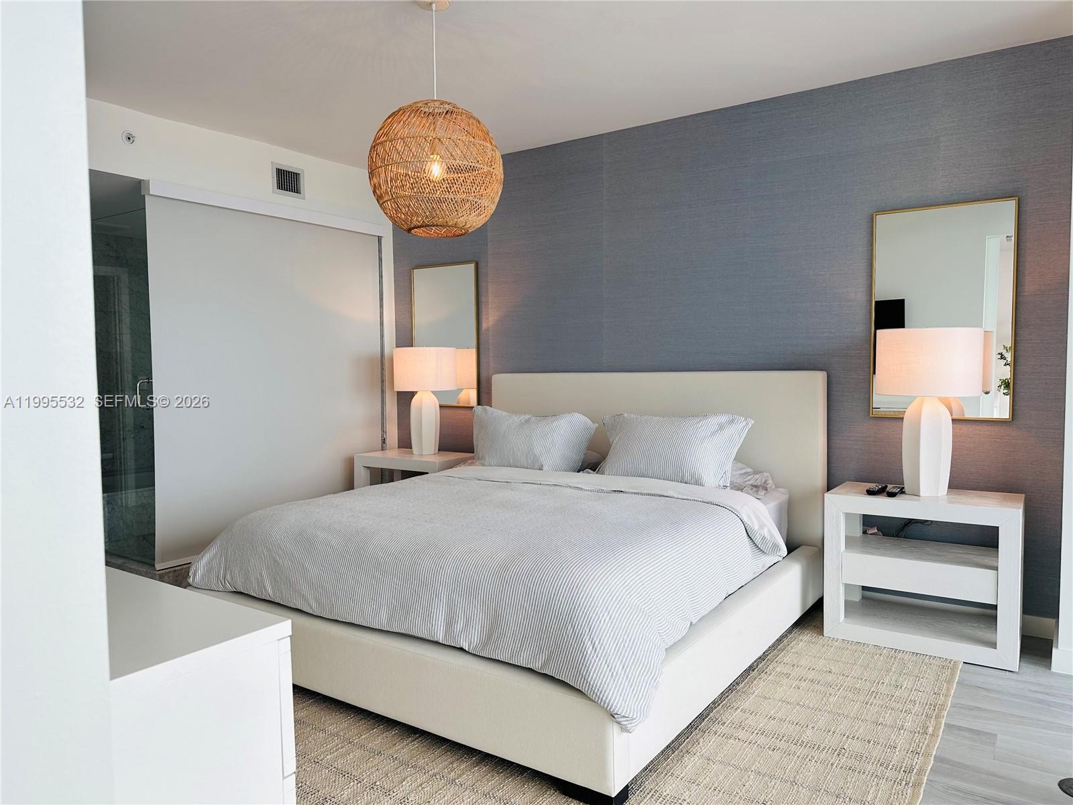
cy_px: 402
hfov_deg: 71.6
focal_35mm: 24
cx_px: 536
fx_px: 744
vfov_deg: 56.8
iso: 64
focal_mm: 6.86
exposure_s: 1/185
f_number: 1.78
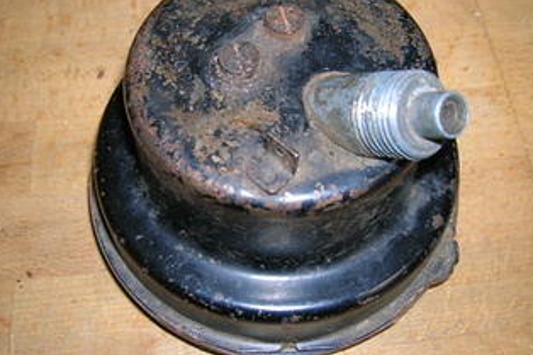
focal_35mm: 45
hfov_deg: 43.6
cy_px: 167
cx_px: 260
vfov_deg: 29.8
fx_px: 666
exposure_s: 1/60.1
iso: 50
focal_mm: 5.7
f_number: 2.9
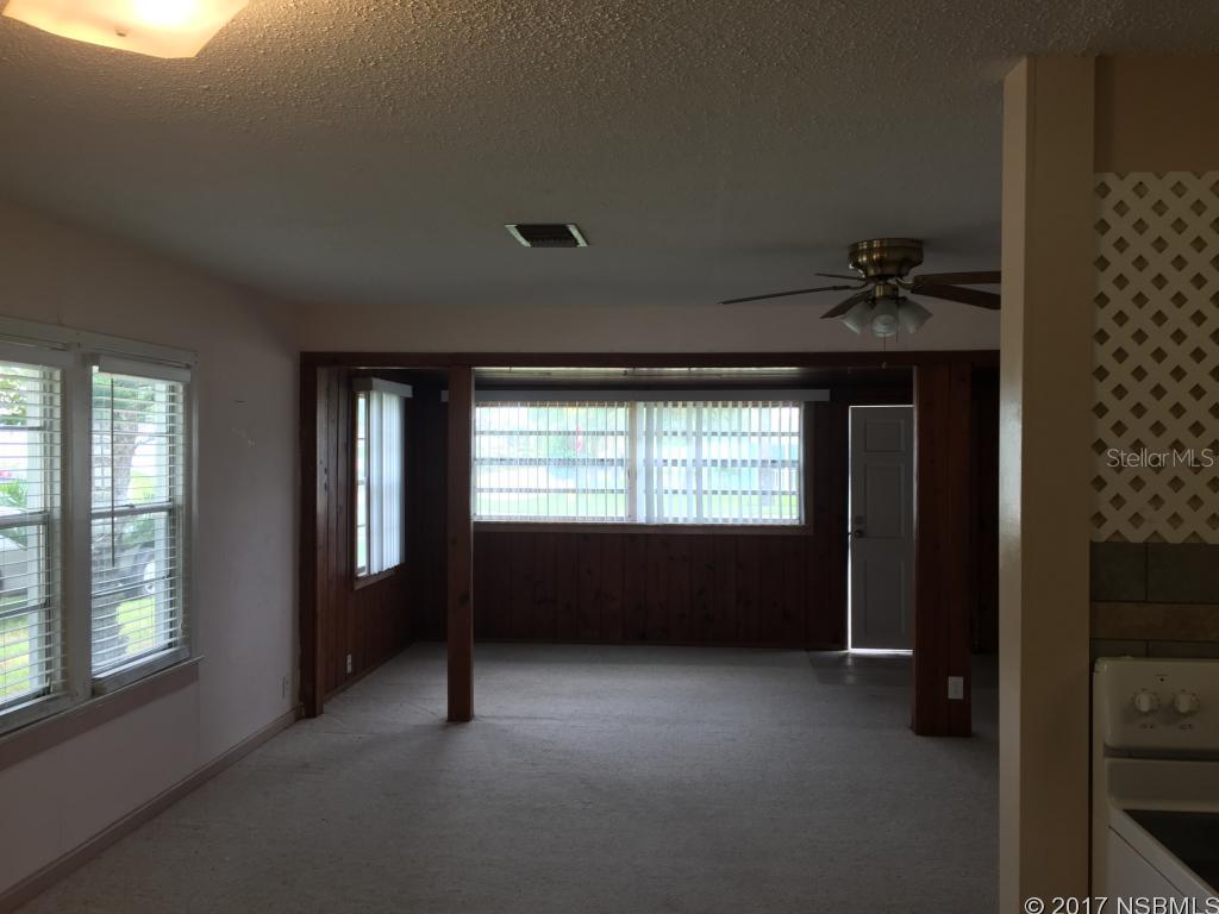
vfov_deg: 48.2
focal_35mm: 29
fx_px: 1021
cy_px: 457
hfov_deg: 61.7
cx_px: 610
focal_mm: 4.15
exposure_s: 1/40
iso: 32
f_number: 2.2
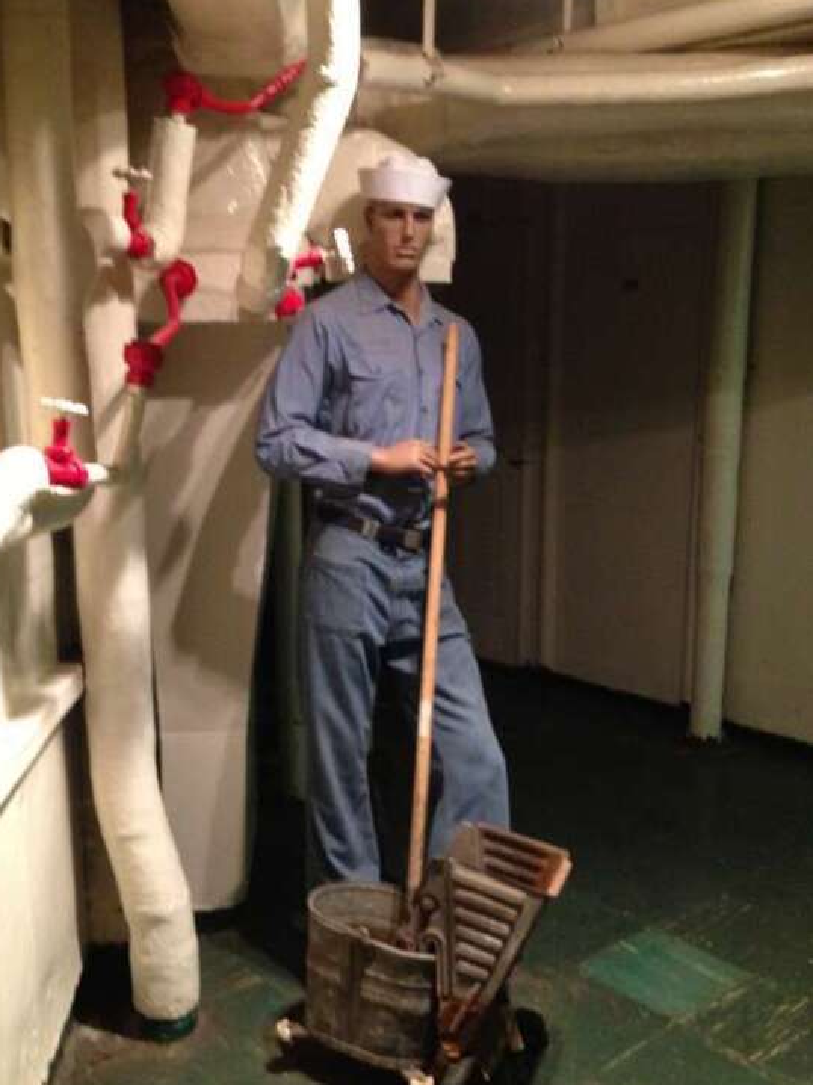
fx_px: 1222
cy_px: 567
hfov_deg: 36.8
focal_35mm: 39
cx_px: 366
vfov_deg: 47.9
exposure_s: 1/20
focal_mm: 4.28
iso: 400
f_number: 2.4
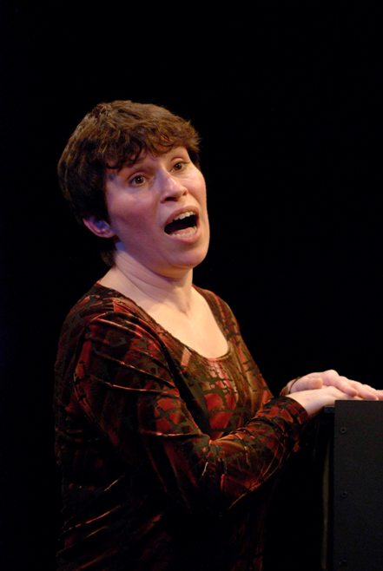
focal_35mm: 300
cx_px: 192
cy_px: 286
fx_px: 4770
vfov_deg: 6.9
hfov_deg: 4.6
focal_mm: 200
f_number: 2.8
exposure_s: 1/250
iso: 800
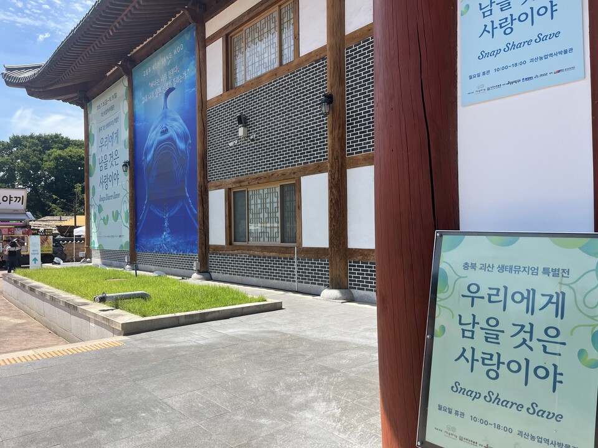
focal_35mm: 26
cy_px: 224
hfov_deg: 67.3
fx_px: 449
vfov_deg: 53.1
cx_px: 299
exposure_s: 1/2463
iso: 50
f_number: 1.6
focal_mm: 5.1
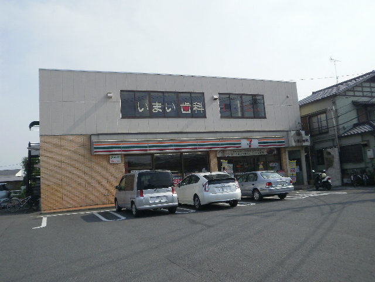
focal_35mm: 31
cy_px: 141
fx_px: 336
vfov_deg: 45.4
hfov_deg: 58.4
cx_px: 188
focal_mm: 5.45
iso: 100
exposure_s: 1/250
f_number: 8.5
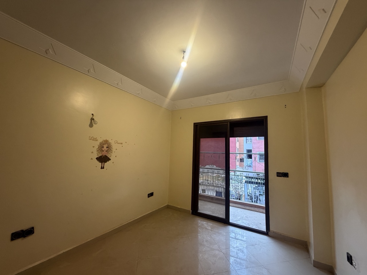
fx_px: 148
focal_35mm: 14
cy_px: 138
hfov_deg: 102.1
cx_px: 184
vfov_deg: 85.7
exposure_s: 1/50
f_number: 2.2
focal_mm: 2.22
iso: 320
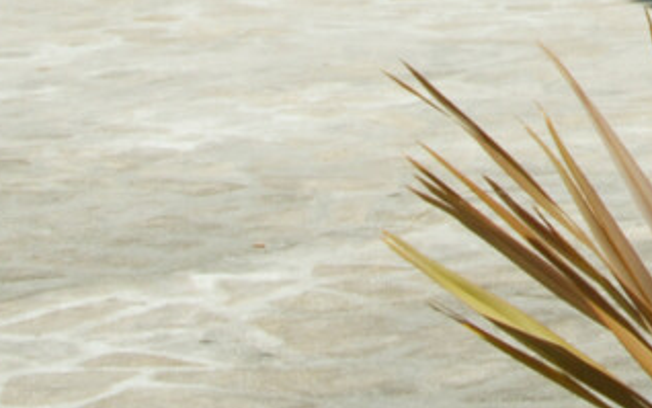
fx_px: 3946
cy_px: -555
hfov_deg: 9.2
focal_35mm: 222
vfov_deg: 5.7
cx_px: 921
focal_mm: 24
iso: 125
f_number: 13
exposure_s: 1/125
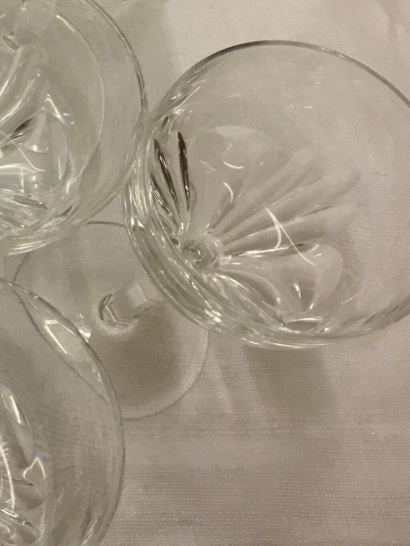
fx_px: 1168
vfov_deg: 26.1
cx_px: -211
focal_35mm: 74
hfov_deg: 17.8
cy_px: 159
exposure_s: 1/33
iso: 40
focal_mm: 3.3
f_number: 2.4
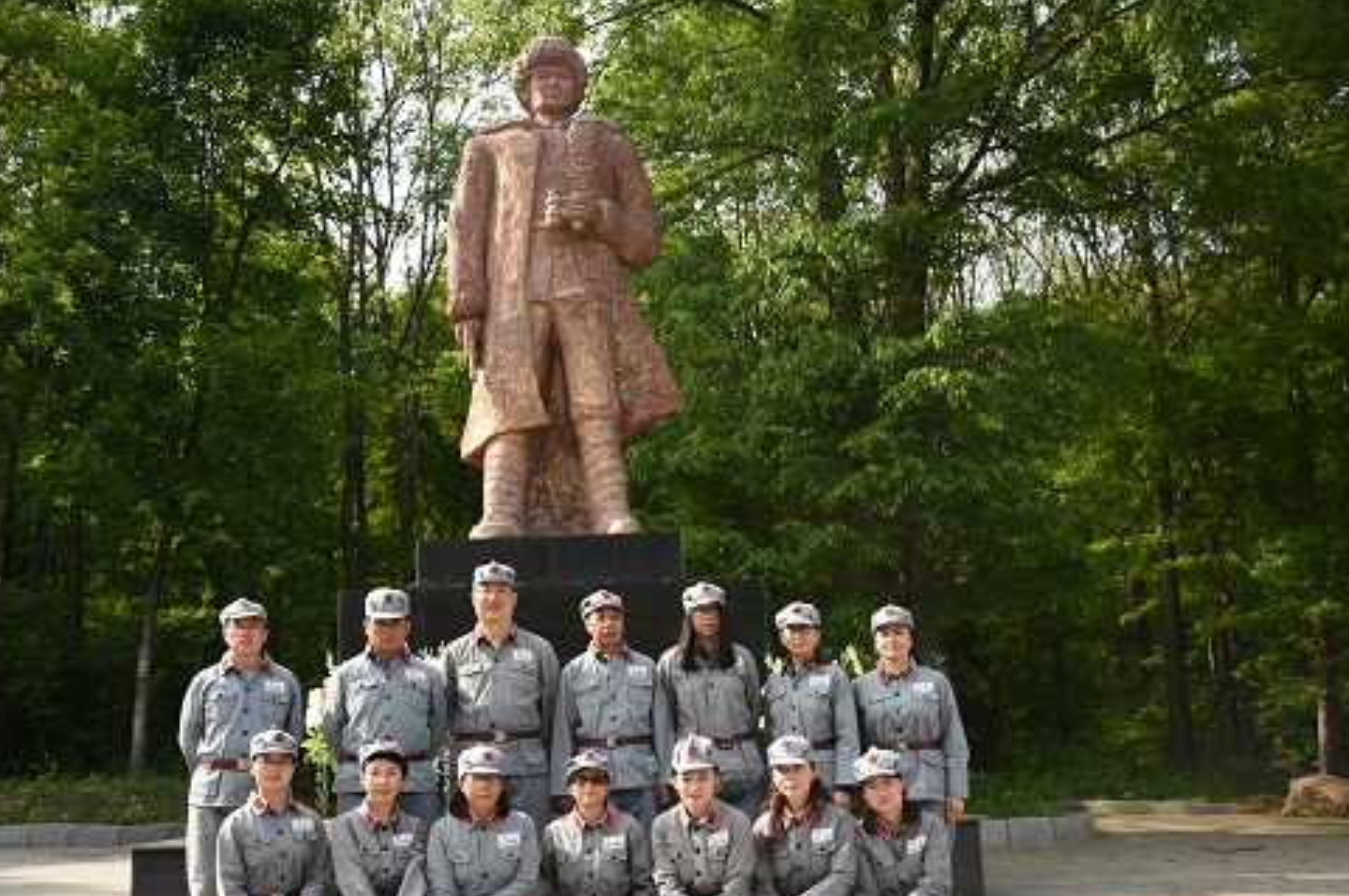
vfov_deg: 43.3
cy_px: 546
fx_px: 1123
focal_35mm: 30
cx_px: 596
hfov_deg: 61.8
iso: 200
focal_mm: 16
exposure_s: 1/640
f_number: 3.5
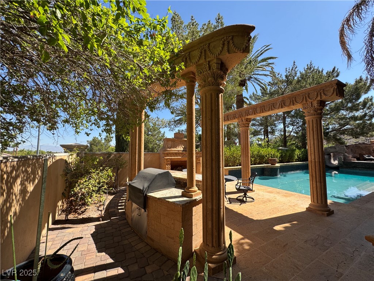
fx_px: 151
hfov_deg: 102.1
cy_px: 140
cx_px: 187
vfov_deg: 85.7
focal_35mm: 14
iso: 40
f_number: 2.2
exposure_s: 1/821
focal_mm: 2.22
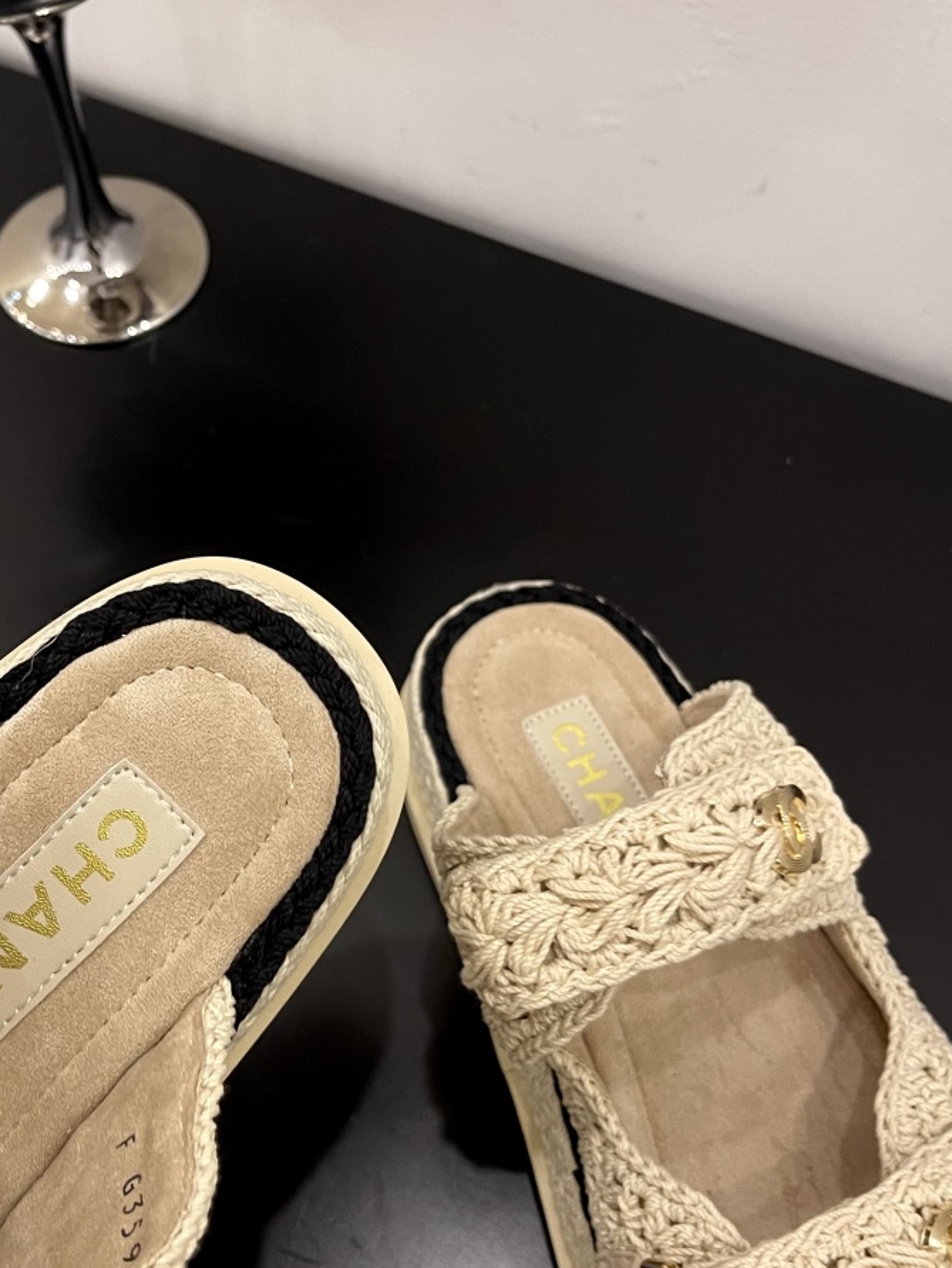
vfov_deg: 44.7
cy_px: 680
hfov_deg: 34.1
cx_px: 333
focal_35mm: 42
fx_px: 1539
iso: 160
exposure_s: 1/50
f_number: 1.6
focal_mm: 5.1
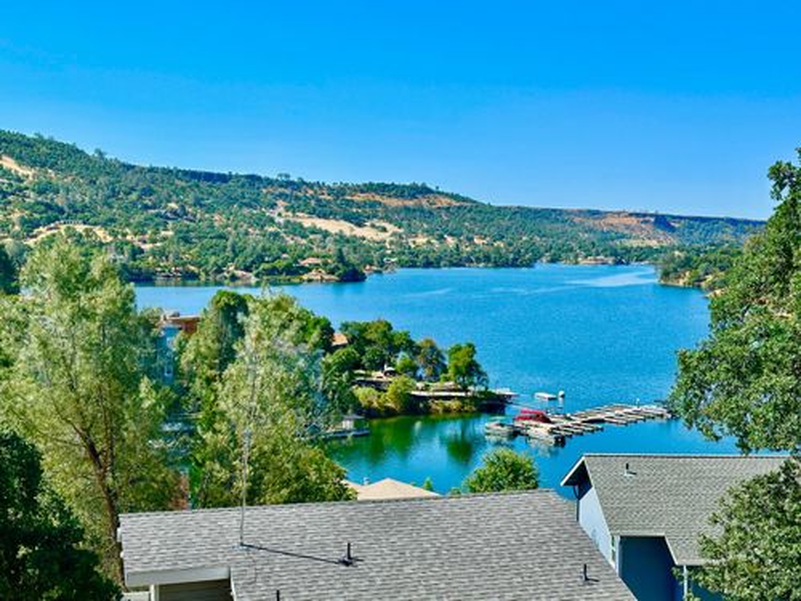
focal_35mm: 48
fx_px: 1111
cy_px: 300
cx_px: 400
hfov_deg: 39.7
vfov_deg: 30.3
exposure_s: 1/3731
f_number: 1.78
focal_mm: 6.86
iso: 64
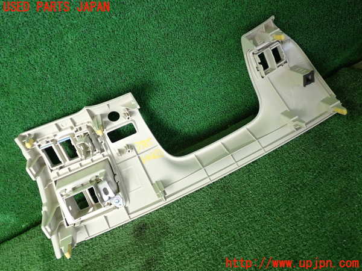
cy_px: 136
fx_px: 376
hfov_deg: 51.4
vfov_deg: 39.7
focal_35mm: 36
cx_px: 181
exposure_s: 1/125
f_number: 2.5
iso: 200
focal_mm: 6.37
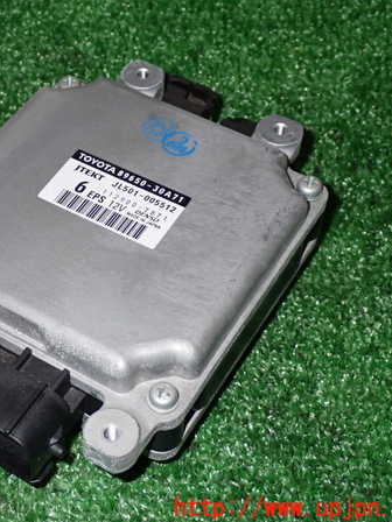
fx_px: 1012
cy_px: 261
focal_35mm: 67
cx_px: 88
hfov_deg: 21.7
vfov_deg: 29.0
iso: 500
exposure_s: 1/50
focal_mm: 9.01
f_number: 9
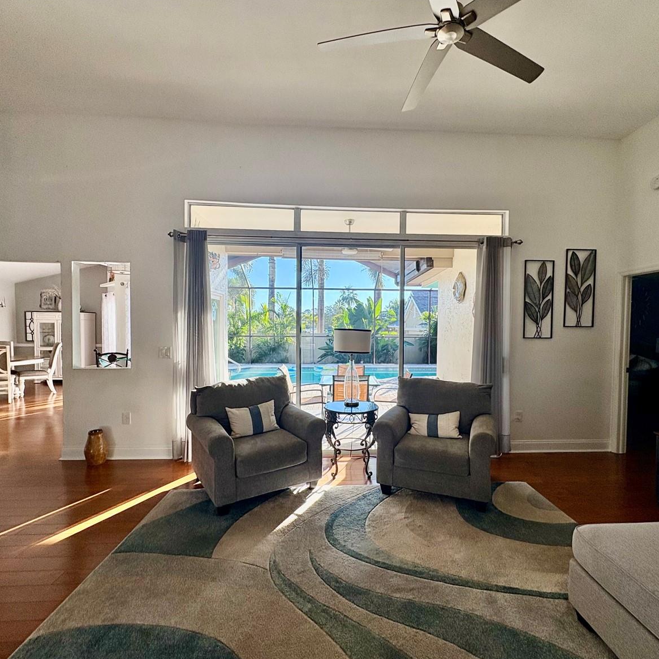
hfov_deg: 83.8
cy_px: 337
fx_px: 366
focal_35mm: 17
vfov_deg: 84.0
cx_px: 352
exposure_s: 1/207
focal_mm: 2.22
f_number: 2.2
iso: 64
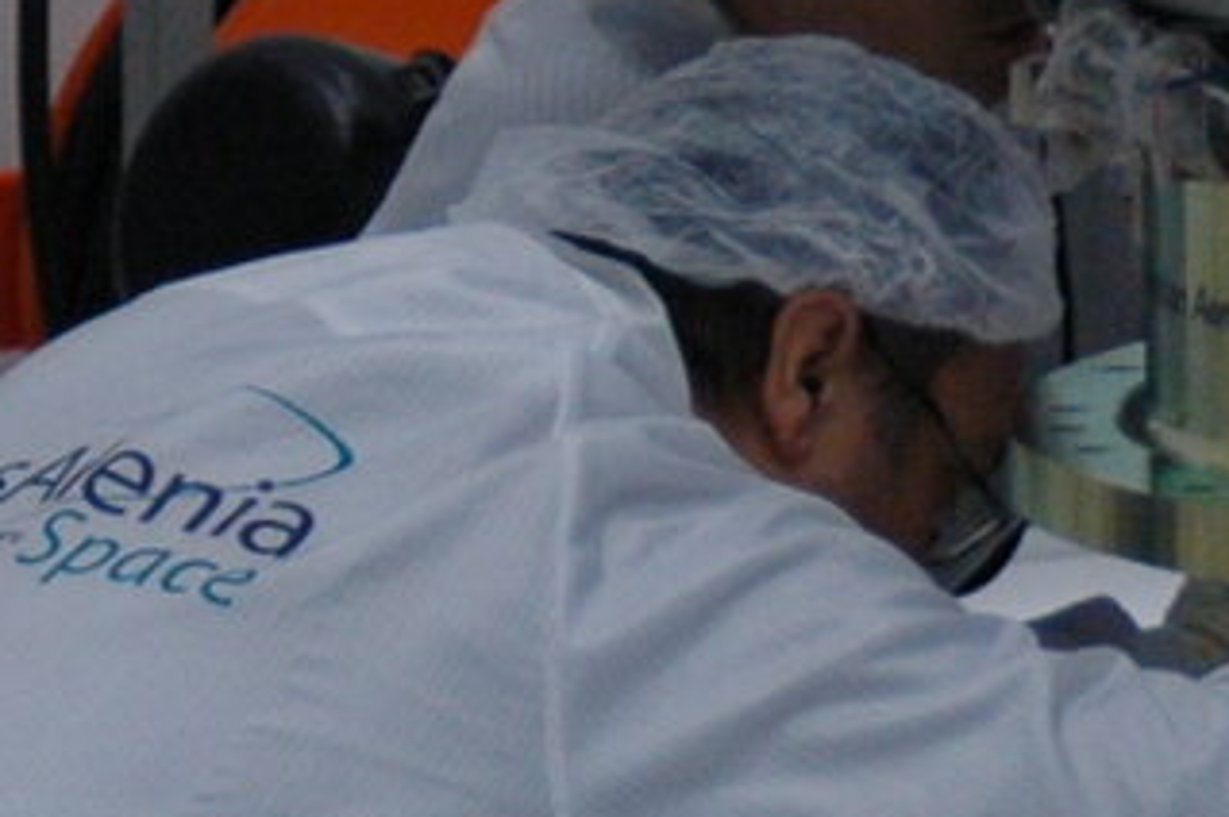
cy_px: -950
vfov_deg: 2.7
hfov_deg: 4.1
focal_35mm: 497
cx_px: 2065
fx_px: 16950
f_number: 4.2
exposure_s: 1/60
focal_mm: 55
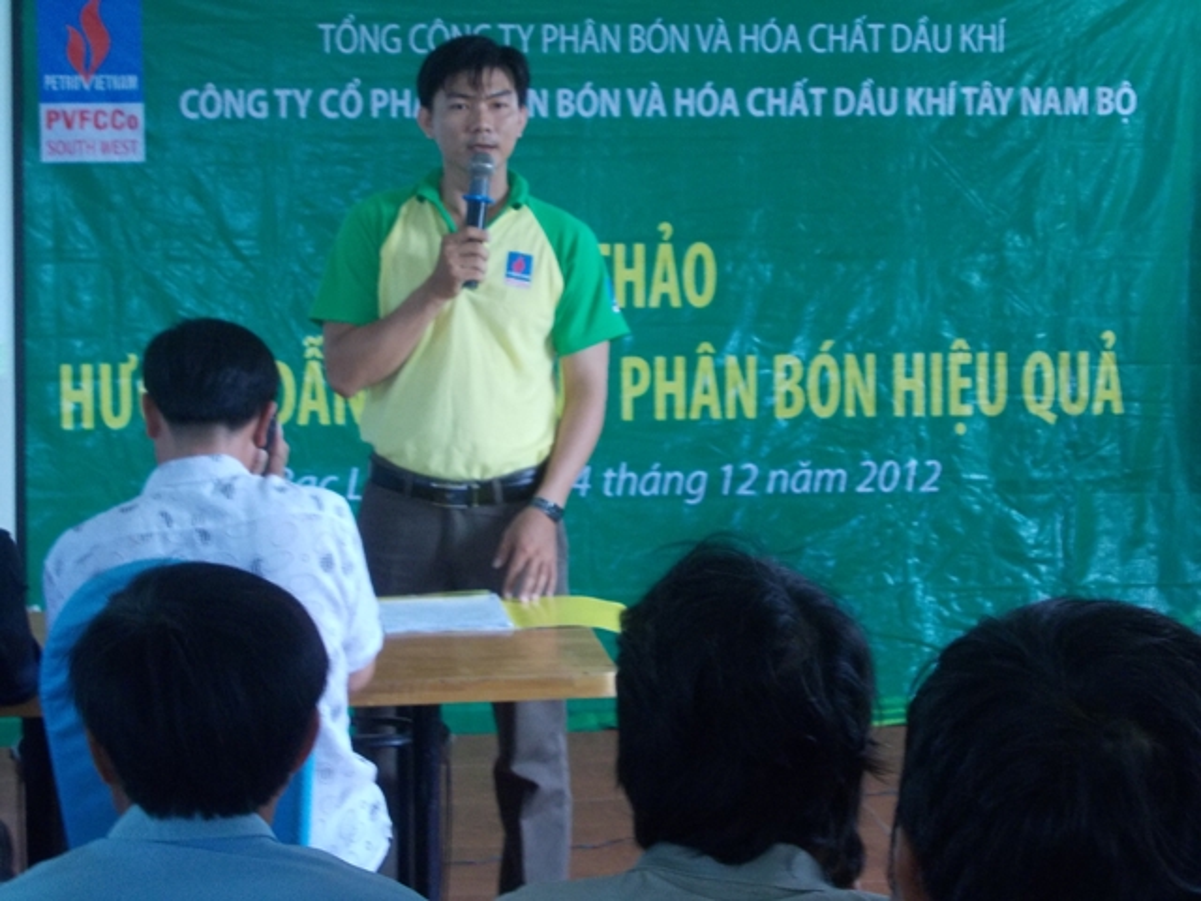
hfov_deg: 23.8
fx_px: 2845
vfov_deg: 18.0
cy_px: 450
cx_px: 600
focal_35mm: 82
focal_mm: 11.6
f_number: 4.8
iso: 200
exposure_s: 1/20
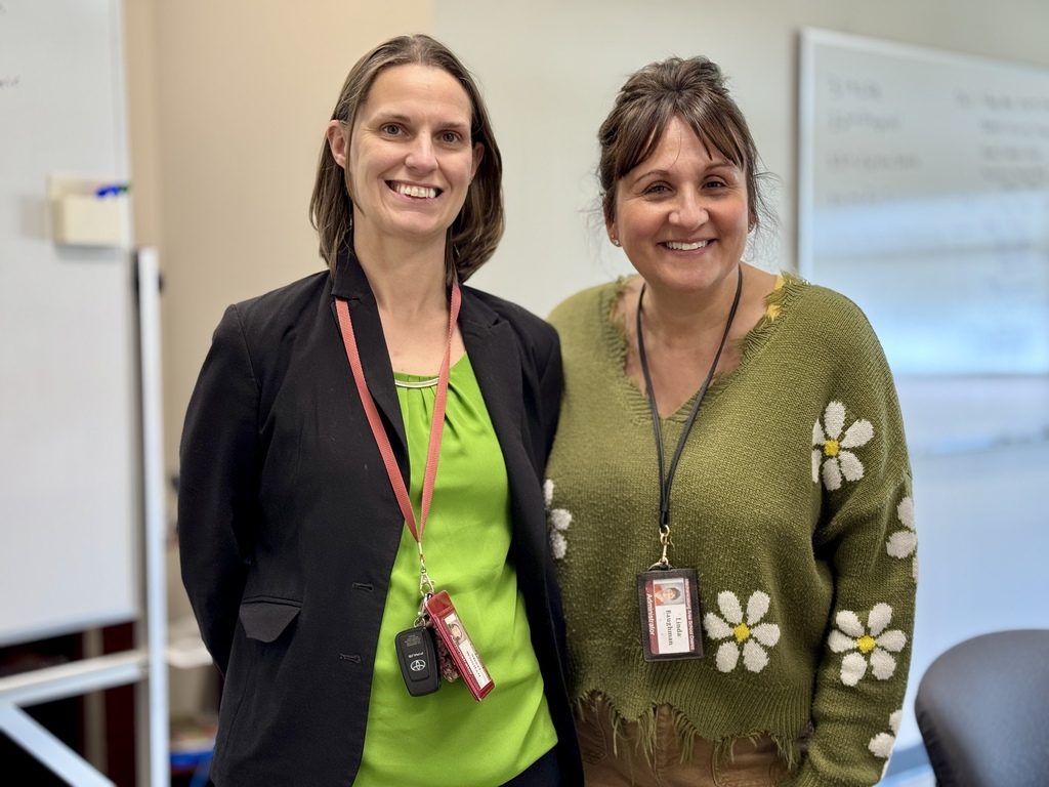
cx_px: 524
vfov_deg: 30.3
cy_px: 394
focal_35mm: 48
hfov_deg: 39.7
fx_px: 1455
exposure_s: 1/60
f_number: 1.78
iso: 100
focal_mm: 6.76
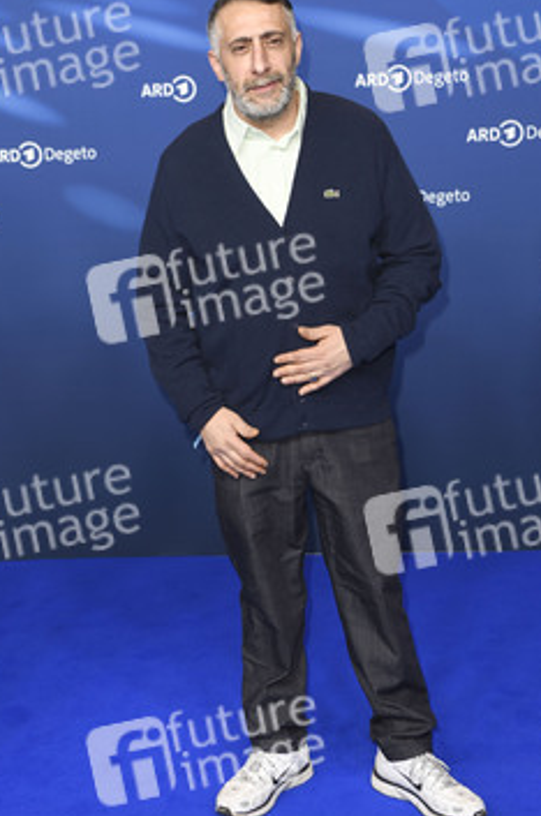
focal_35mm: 59
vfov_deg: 34.0
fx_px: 1335
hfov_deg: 22.9
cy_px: 405
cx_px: 273
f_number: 4
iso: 800
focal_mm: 52
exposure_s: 1/320
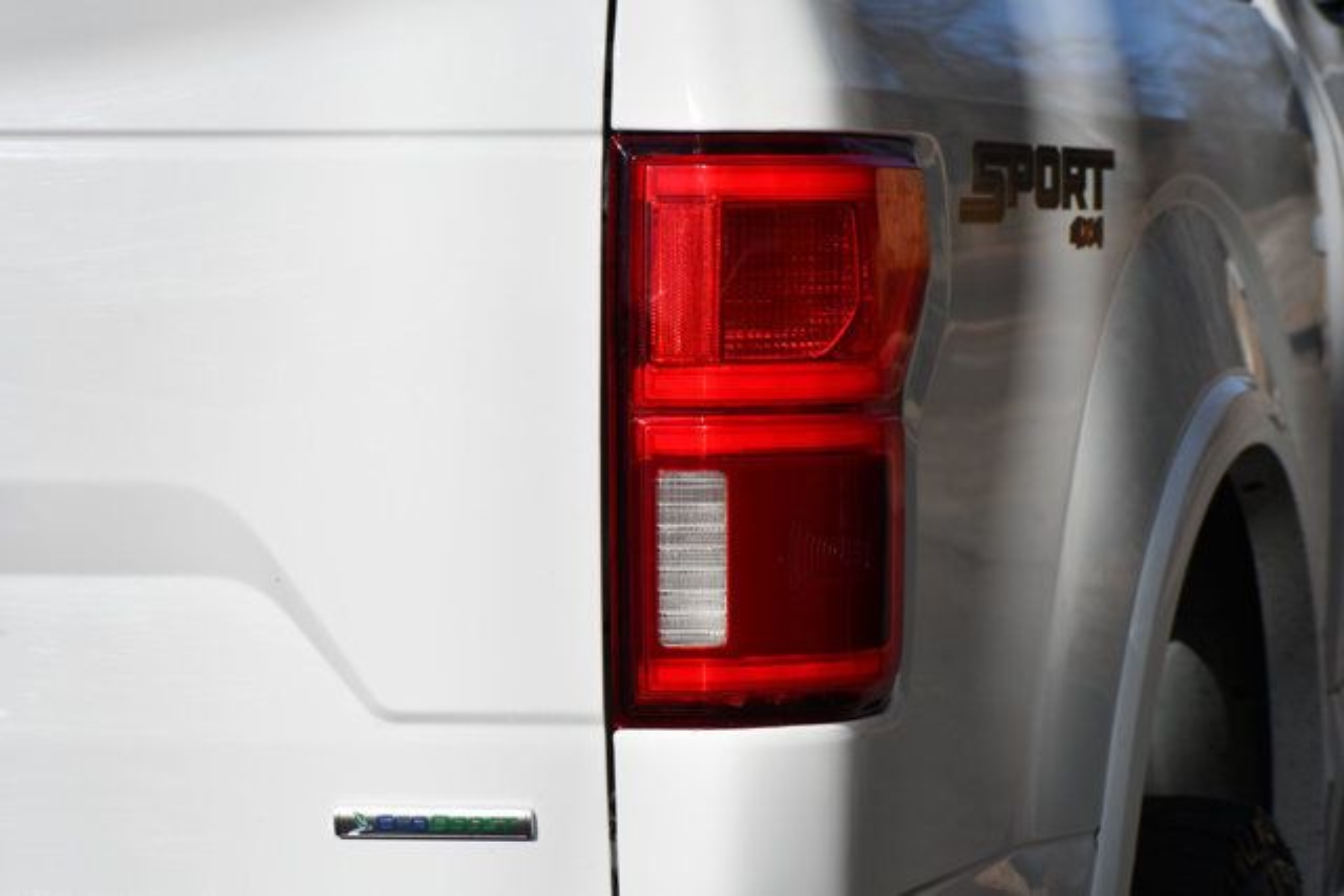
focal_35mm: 153
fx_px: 5713
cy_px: 448
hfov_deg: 13.4
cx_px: 672
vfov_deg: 9.0
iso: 100
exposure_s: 1/400
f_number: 10
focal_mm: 102
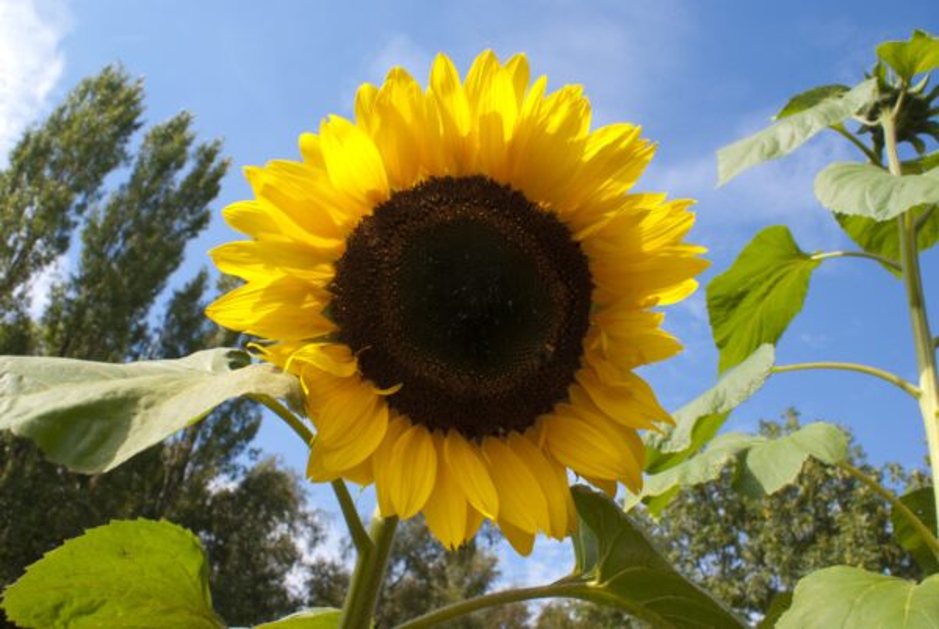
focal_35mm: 33
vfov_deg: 40.1
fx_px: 862
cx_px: 470
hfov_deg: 57.2
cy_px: 314
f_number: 11
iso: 100
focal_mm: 22
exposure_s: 1/80
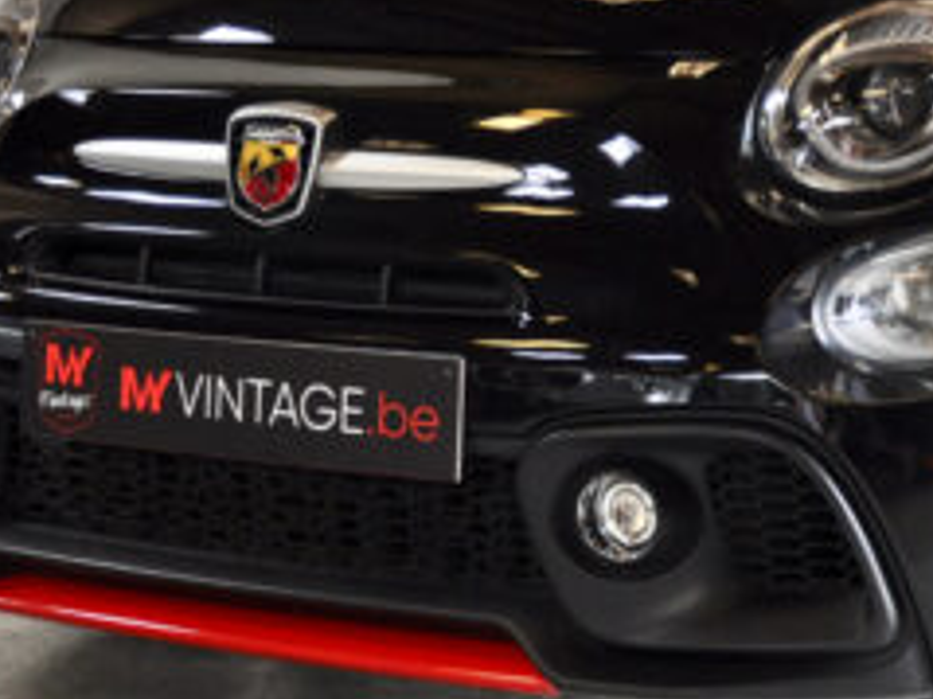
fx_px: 3125
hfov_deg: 16.8
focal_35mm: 116
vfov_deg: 12.7
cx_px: 777
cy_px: 76
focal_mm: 32
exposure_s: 1/60
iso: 450
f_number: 4.2
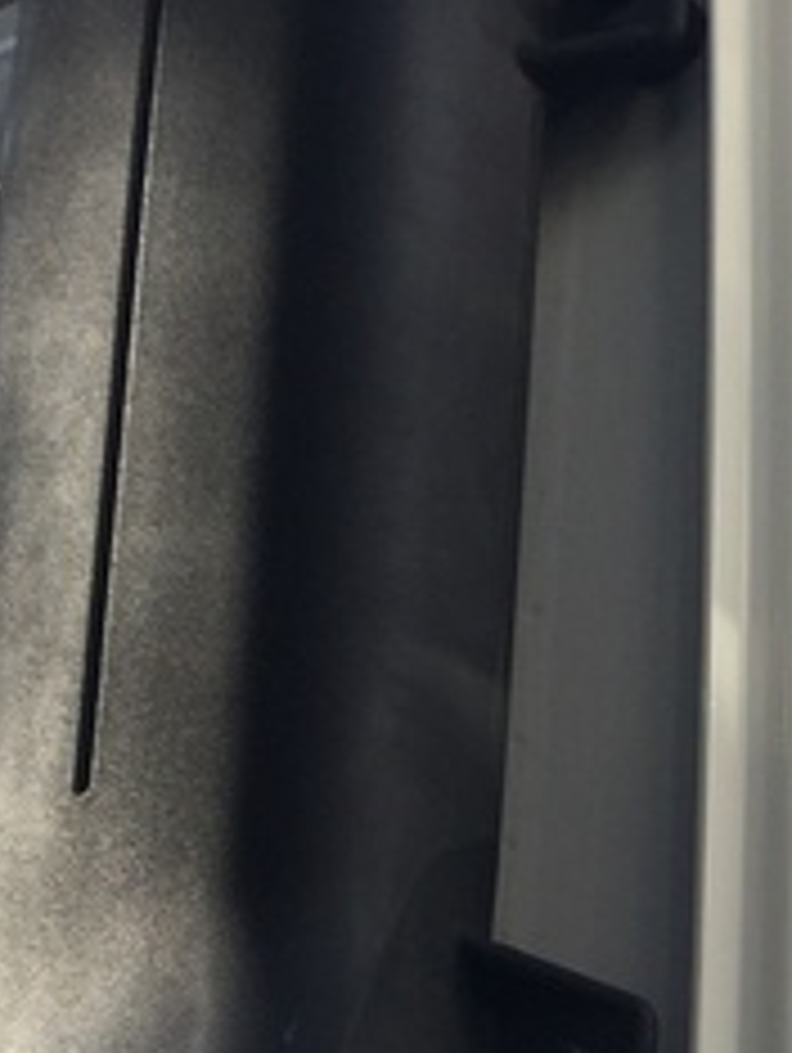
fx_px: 3076
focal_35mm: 101
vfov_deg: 17.7
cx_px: 927
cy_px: 1498
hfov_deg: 14.3
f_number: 2.2
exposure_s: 1/942
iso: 32
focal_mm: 4.15
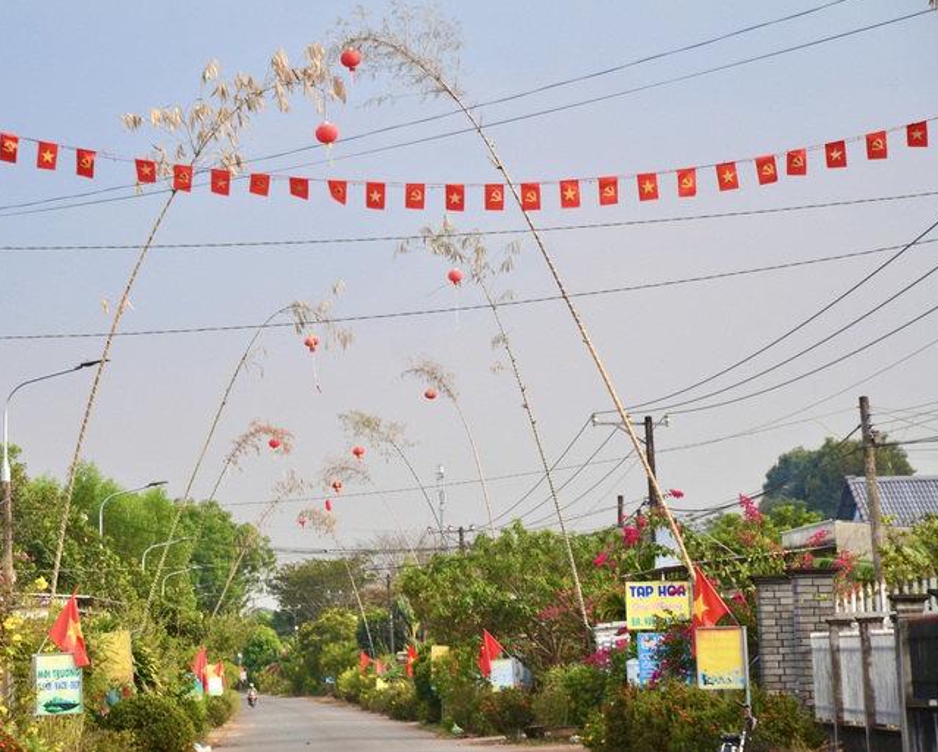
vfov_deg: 12.9
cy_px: 375
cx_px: 390
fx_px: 3333
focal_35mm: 120
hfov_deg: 16.0
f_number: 5.6
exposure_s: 1/500
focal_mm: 70
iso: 280
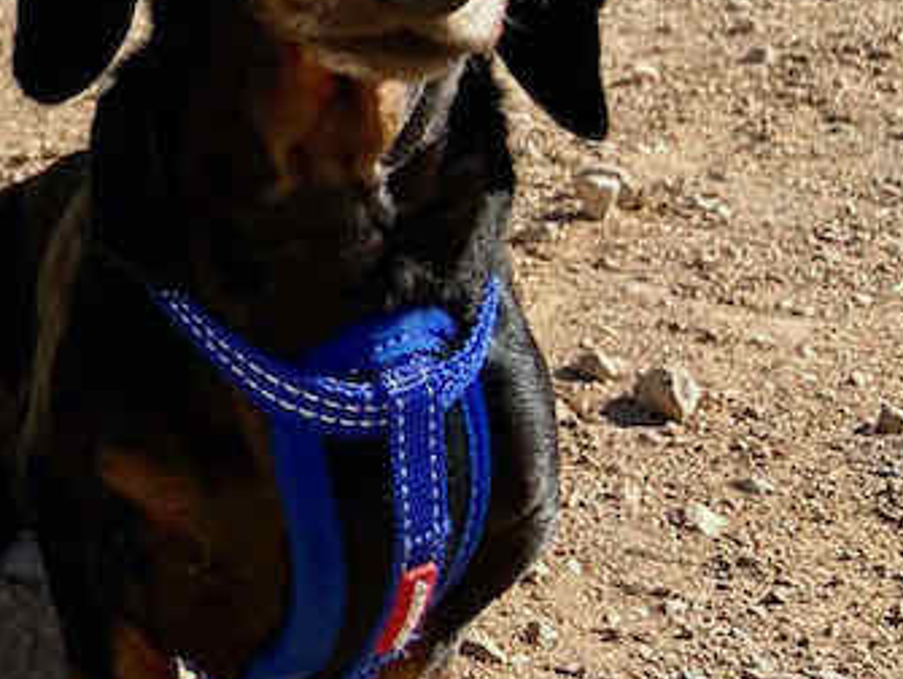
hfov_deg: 18.6
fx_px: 2429
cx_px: -458
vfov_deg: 15.1
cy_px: -251
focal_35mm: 93
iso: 32
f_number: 1.8
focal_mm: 4.25
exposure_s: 1/2358
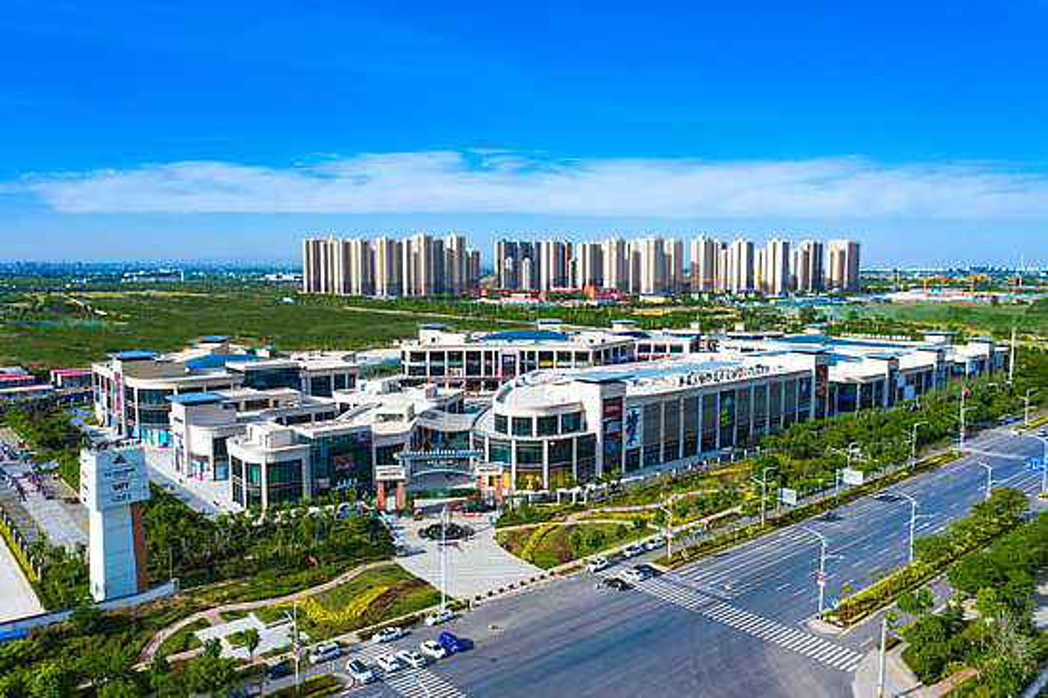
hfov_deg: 65.5
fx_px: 815
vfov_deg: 46.4
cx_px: 524
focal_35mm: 28
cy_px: 349
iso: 100
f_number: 9
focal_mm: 10.26
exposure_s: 1/320
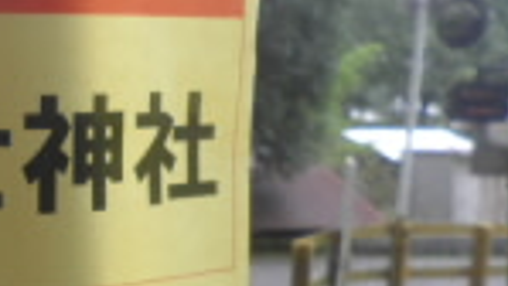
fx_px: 1065
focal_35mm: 79
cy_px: 177
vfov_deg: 15.3
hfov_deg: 25.4
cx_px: -14
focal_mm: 4.9
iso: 64
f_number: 3.2
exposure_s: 1/30
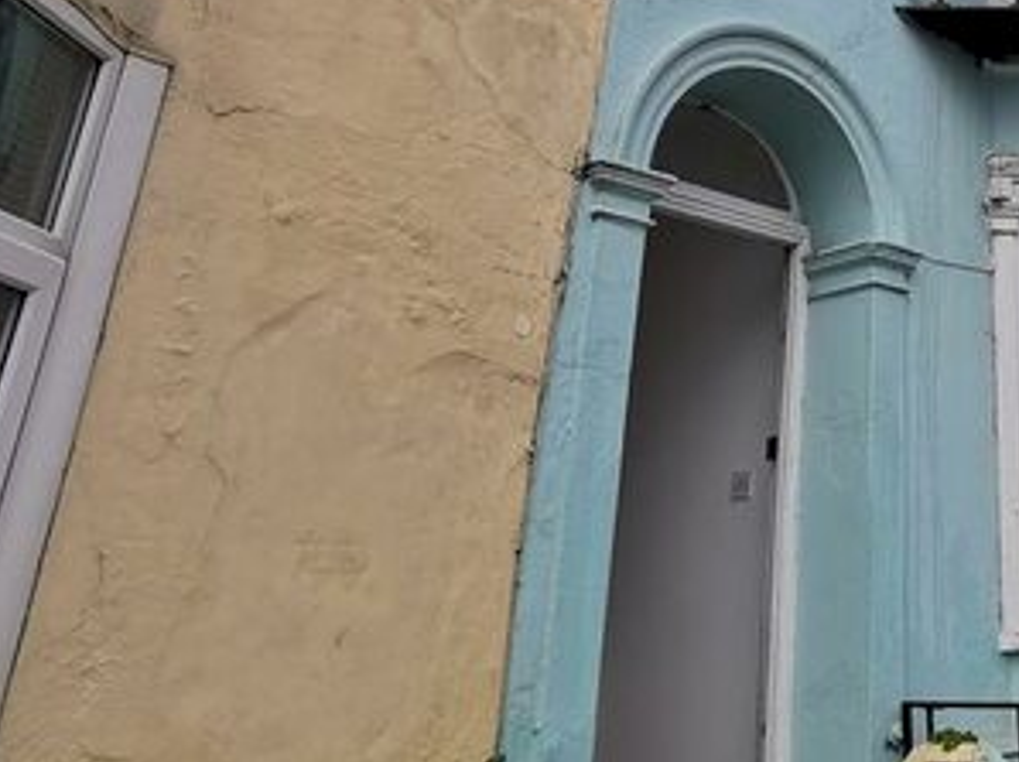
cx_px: 995
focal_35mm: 40
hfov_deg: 41.4
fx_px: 1177
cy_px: 26
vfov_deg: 33.3
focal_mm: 2.26
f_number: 2.2
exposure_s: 1/342
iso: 50
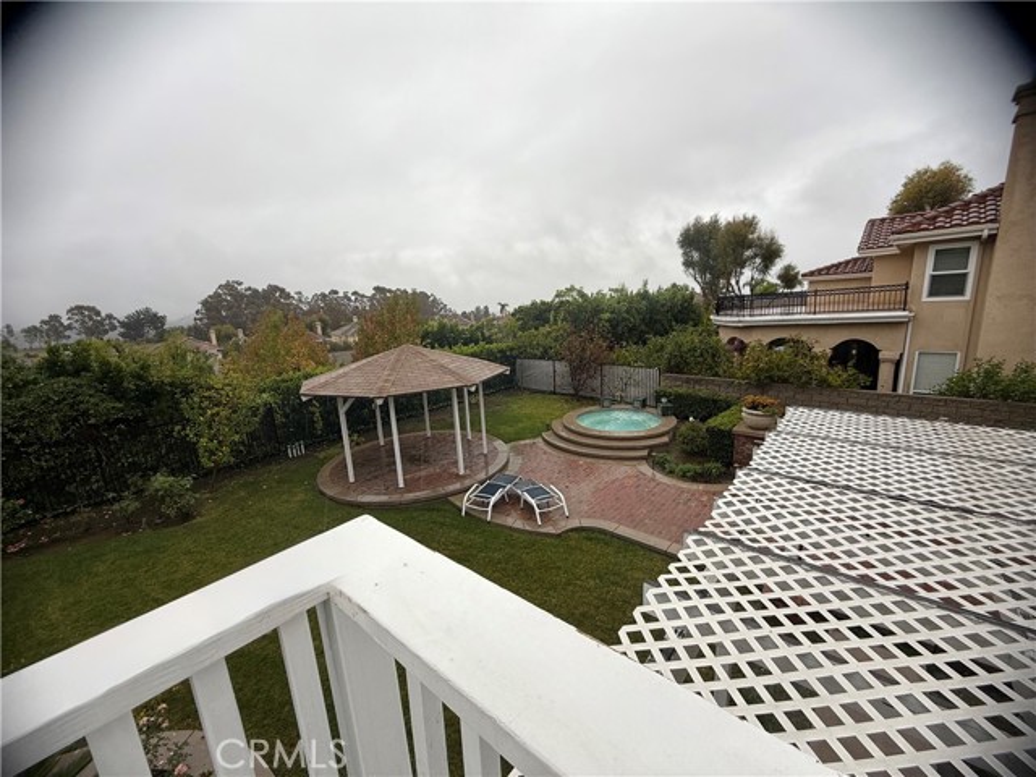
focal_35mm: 14
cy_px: 388
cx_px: 518
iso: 50
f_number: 2.2
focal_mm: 2.22
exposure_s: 1/158
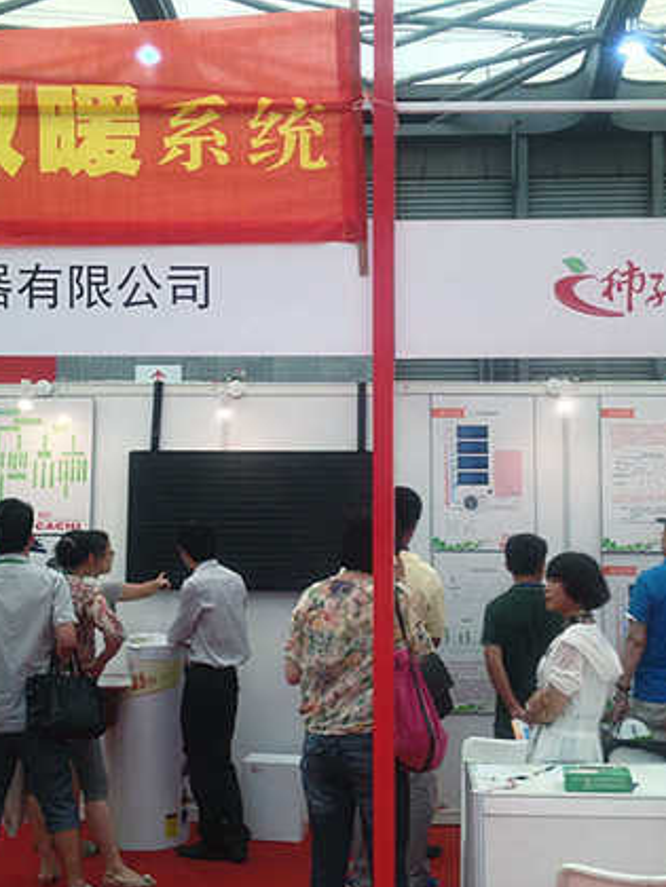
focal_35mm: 50
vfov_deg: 38.2
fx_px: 1283
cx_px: 351
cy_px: 420
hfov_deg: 29.1
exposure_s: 1/40
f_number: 2.4
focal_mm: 4.28
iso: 50
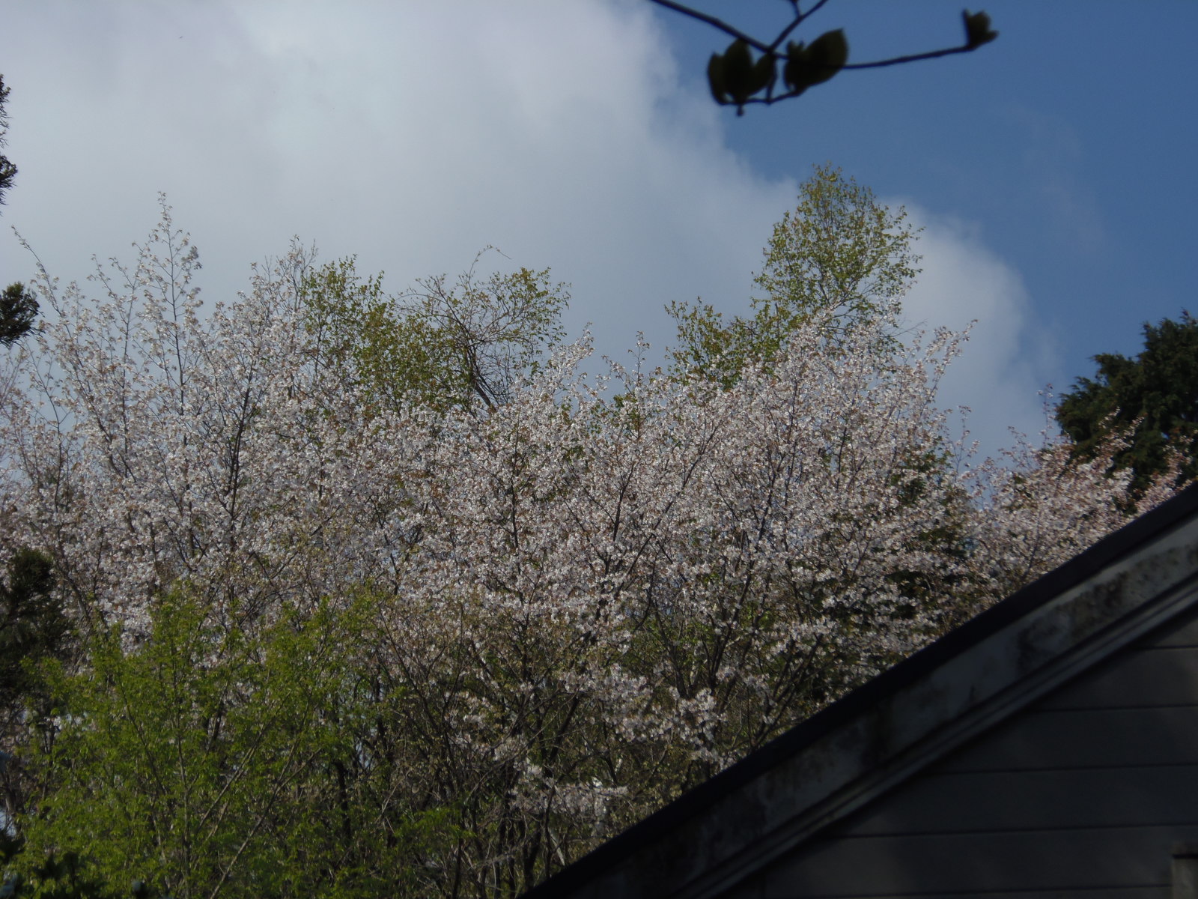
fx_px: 5503
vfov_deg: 9.3
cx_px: 599
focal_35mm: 159
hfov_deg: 12.4
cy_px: 450
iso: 64
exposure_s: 1/800
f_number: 4.8
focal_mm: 29.4
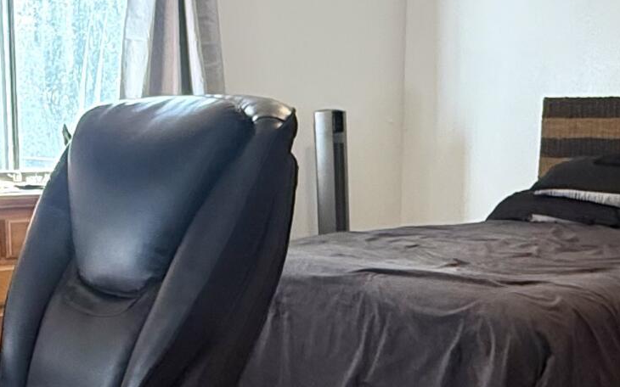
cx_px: 389
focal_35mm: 61
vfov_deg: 21.1
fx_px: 1031
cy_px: 289
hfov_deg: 33.3
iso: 500
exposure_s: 1/120
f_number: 2.2
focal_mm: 2.22
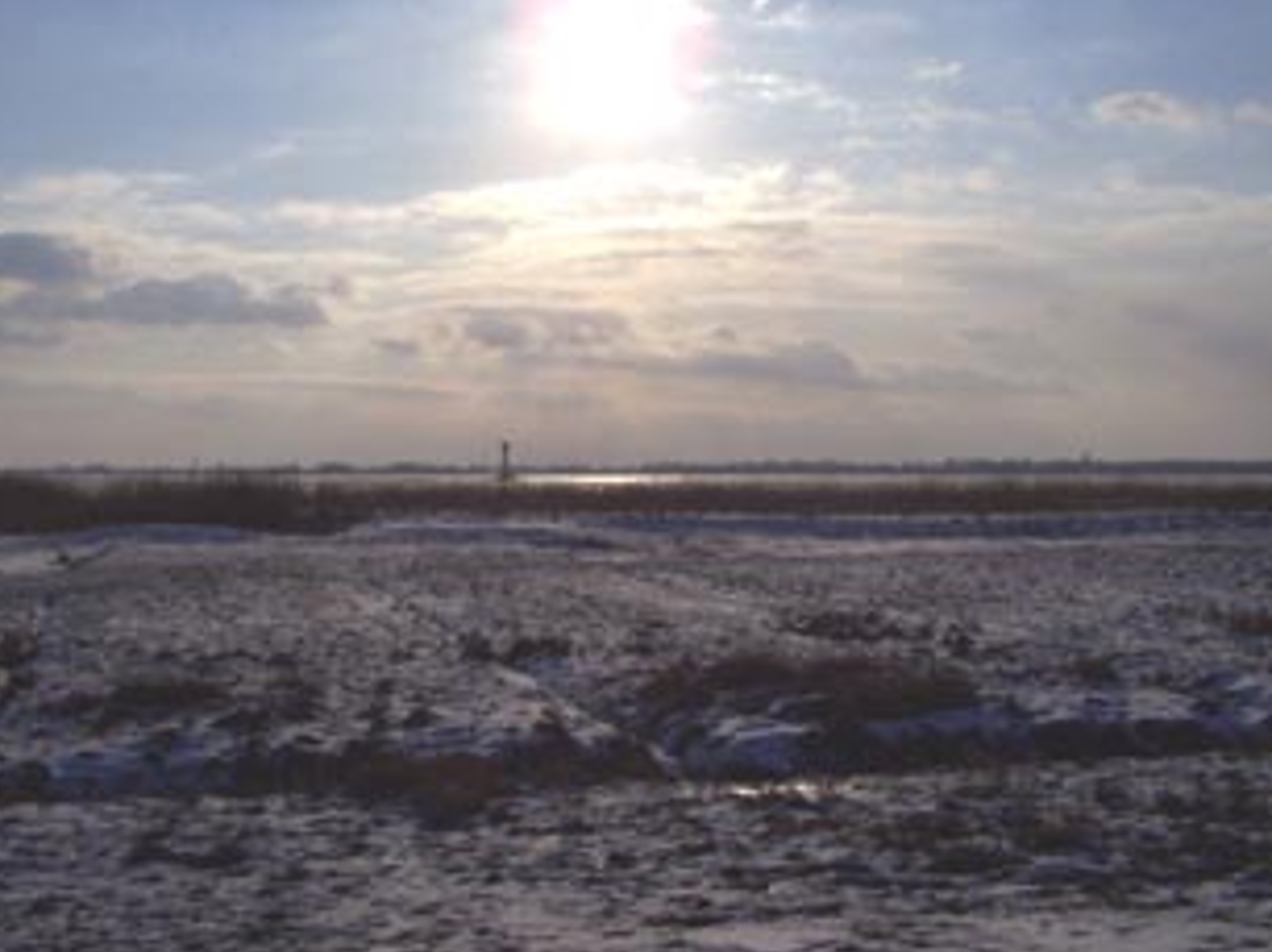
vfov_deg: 30.8
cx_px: 491
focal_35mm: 47
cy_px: 513
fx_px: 1726
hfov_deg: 40.2
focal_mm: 6.3
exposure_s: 1/1600
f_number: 5.6
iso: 64
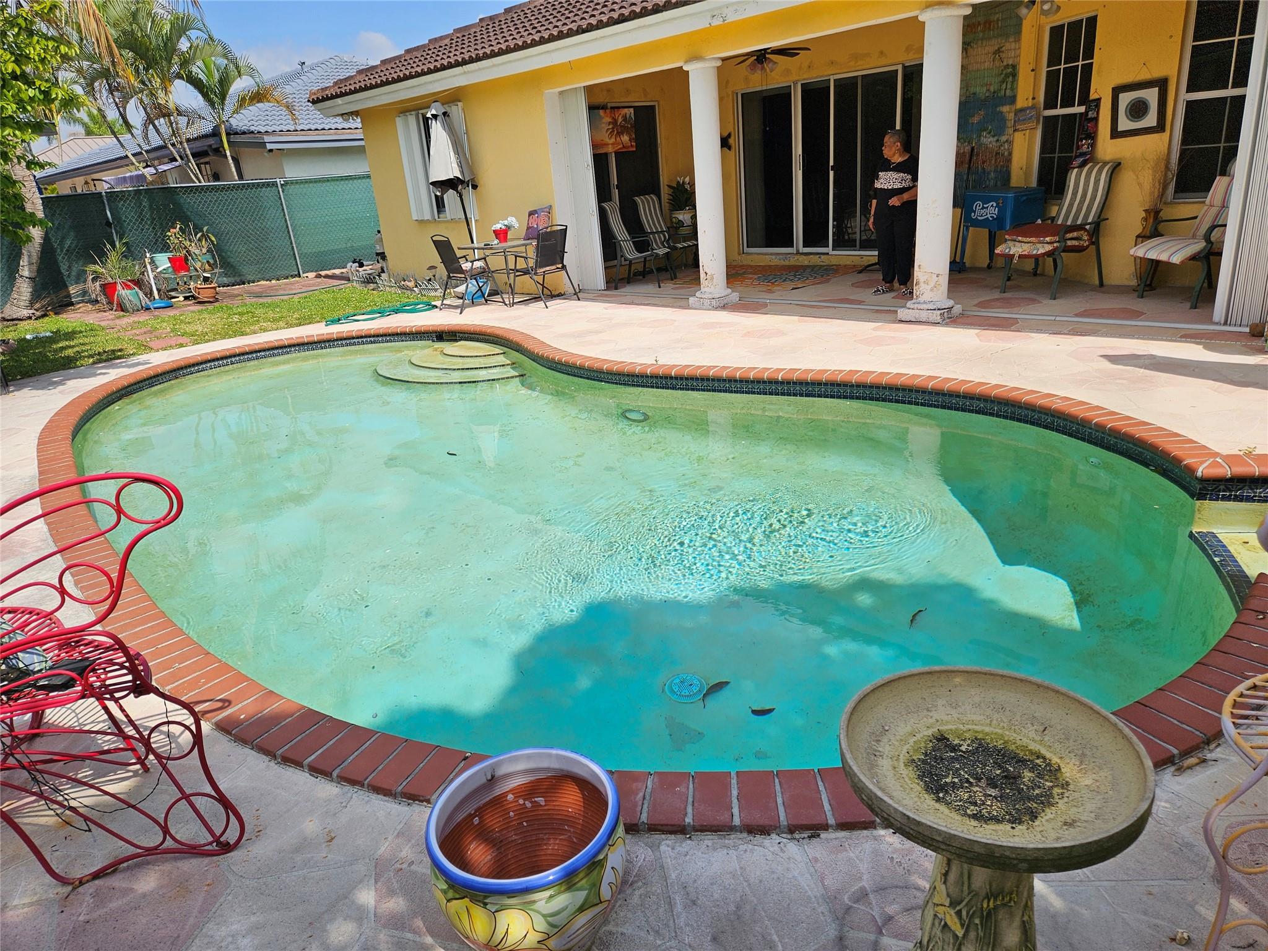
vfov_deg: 58.9
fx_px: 843
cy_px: 476
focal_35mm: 23
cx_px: 634
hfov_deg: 73.9
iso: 25
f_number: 1.8
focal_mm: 5.4
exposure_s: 1/2851
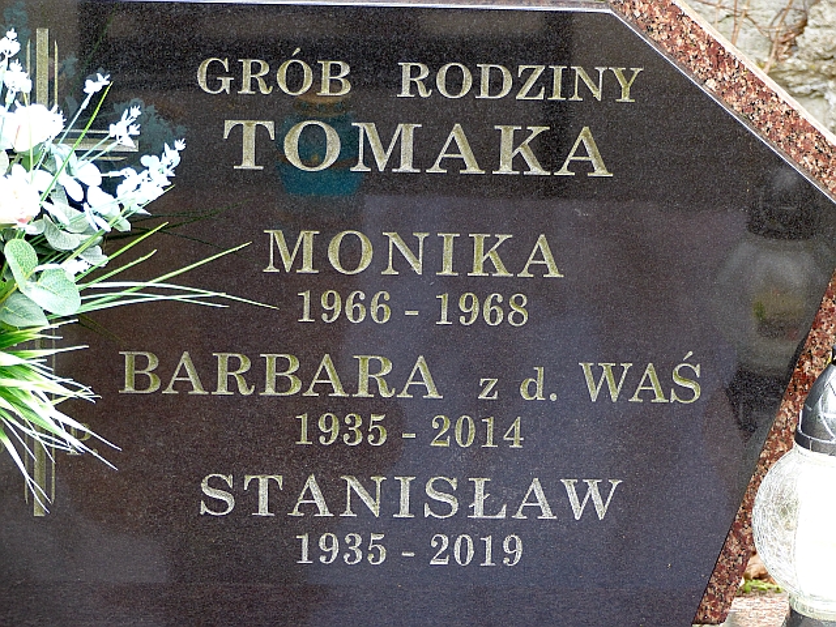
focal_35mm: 155
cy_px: 314
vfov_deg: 9.6
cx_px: 418
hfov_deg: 12.7
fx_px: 3743
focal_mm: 27.8
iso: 100
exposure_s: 1/100
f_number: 2.8
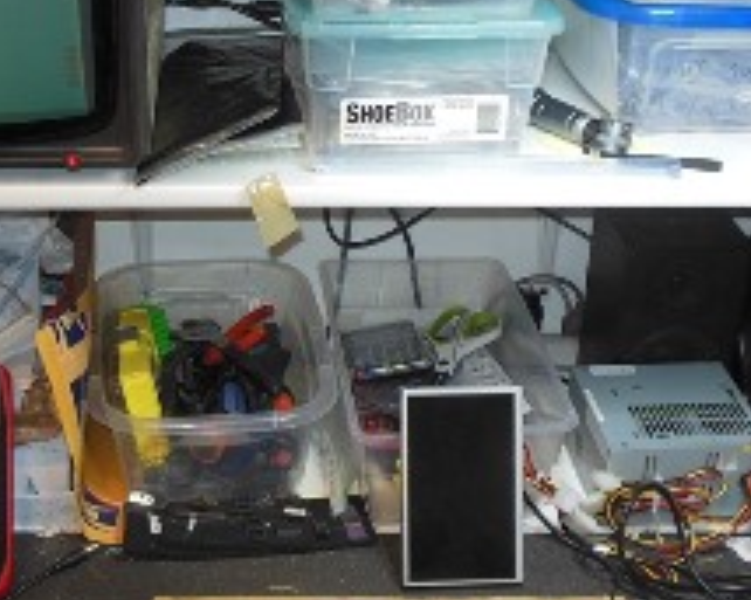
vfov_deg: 29.6
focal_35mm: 51
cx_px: 365
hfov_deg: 36.7
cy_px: 340
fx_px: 1133
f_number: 3.2
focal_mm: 4.5
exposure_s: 1/25
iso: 200
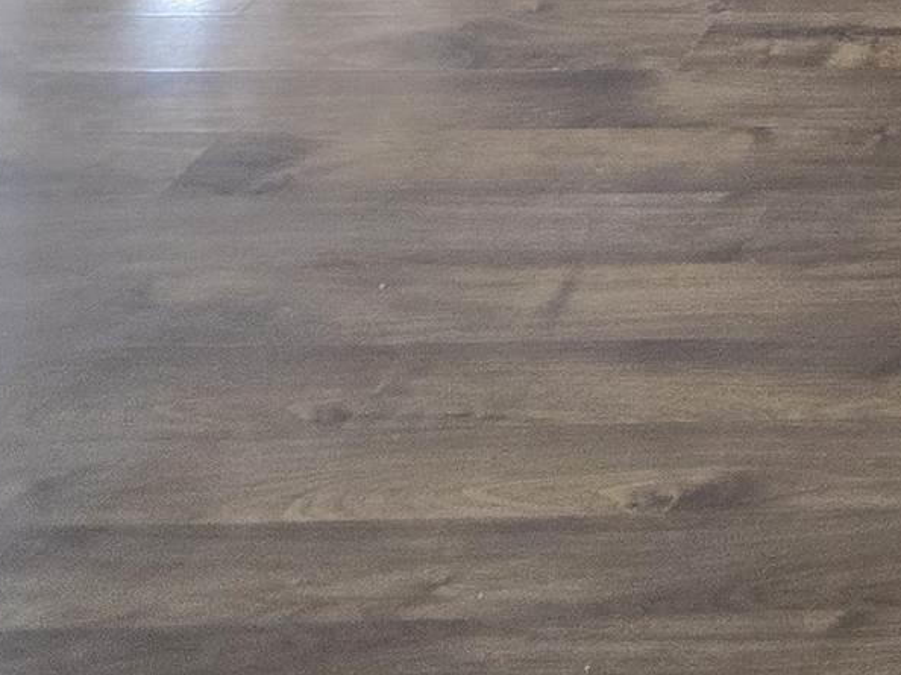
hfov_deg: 12.9
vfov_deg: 10.7
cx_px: 2113
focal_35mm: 119
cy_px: -925
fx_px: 3096
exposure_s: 1/120
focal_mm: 6.3
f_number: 1.7
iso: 250
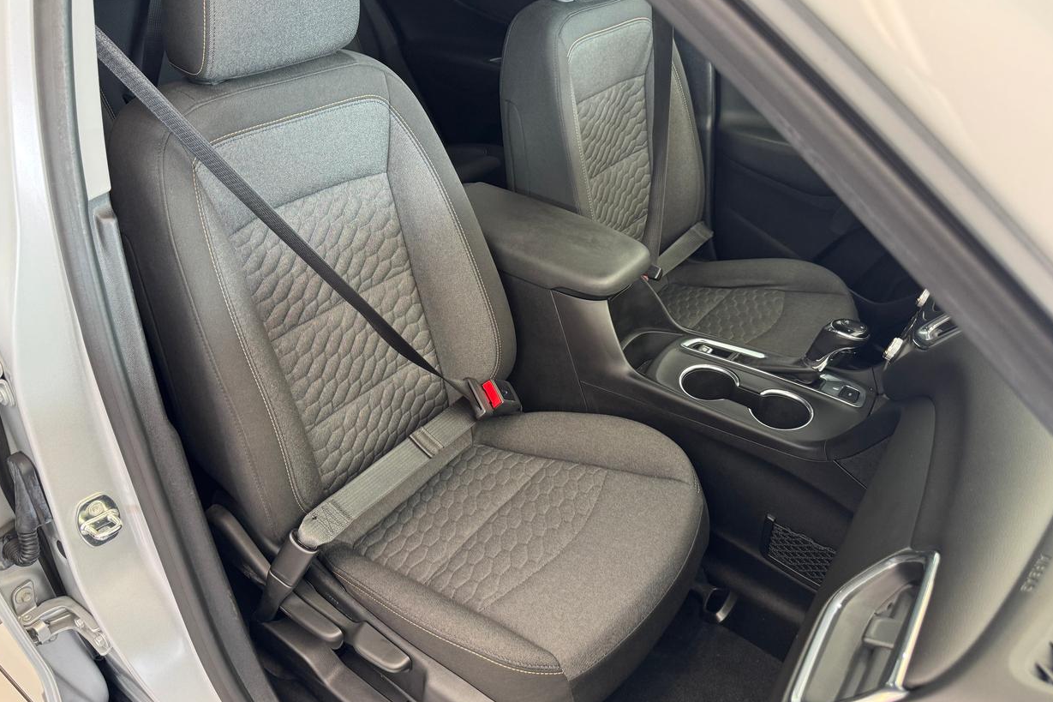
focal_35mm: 26
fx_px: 760
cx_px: 511
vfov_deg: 49.5
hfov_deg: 69.4
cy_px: 339
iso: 200
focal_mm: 6.76
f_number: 1.78
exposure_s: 1/60
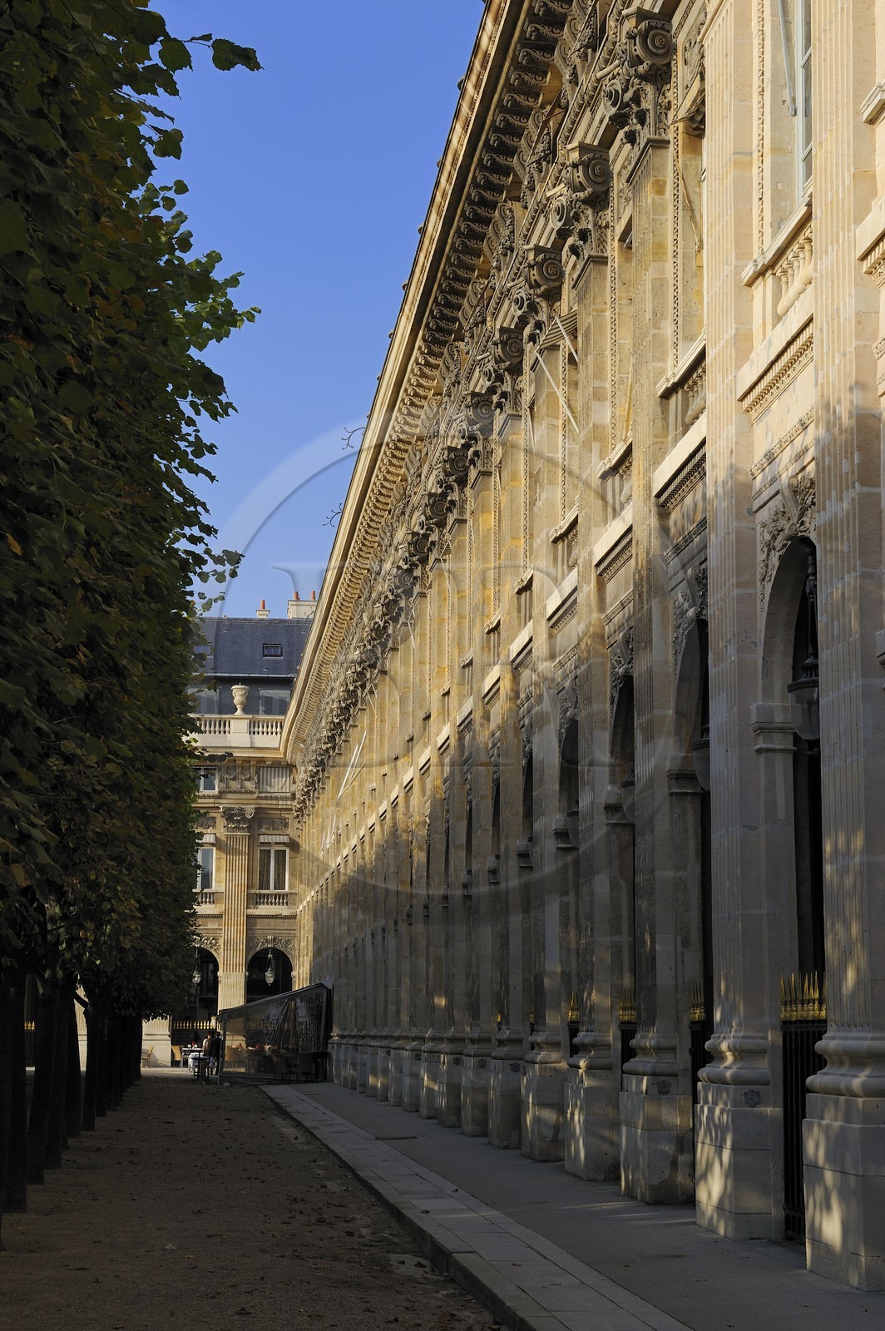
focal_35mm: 60
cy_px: 666
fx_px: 2216
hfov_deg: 22.6
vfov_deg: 33.4
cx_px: 442
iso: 200
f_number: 13
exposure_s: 1/160
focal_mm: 60
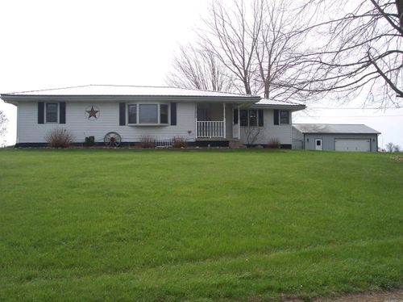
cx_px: 202
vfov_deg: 37.7
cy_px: 151
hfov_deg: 49.0
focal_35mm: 38
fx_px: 442
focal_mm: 8
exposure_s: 1/700
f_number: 4.8
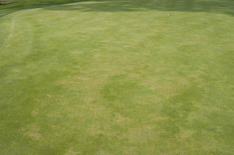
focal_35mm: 42
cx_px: 117
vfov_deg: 31.8
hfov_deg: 46.5
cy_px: 78
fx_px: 273
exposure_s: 1/200
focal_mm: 28
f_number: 11
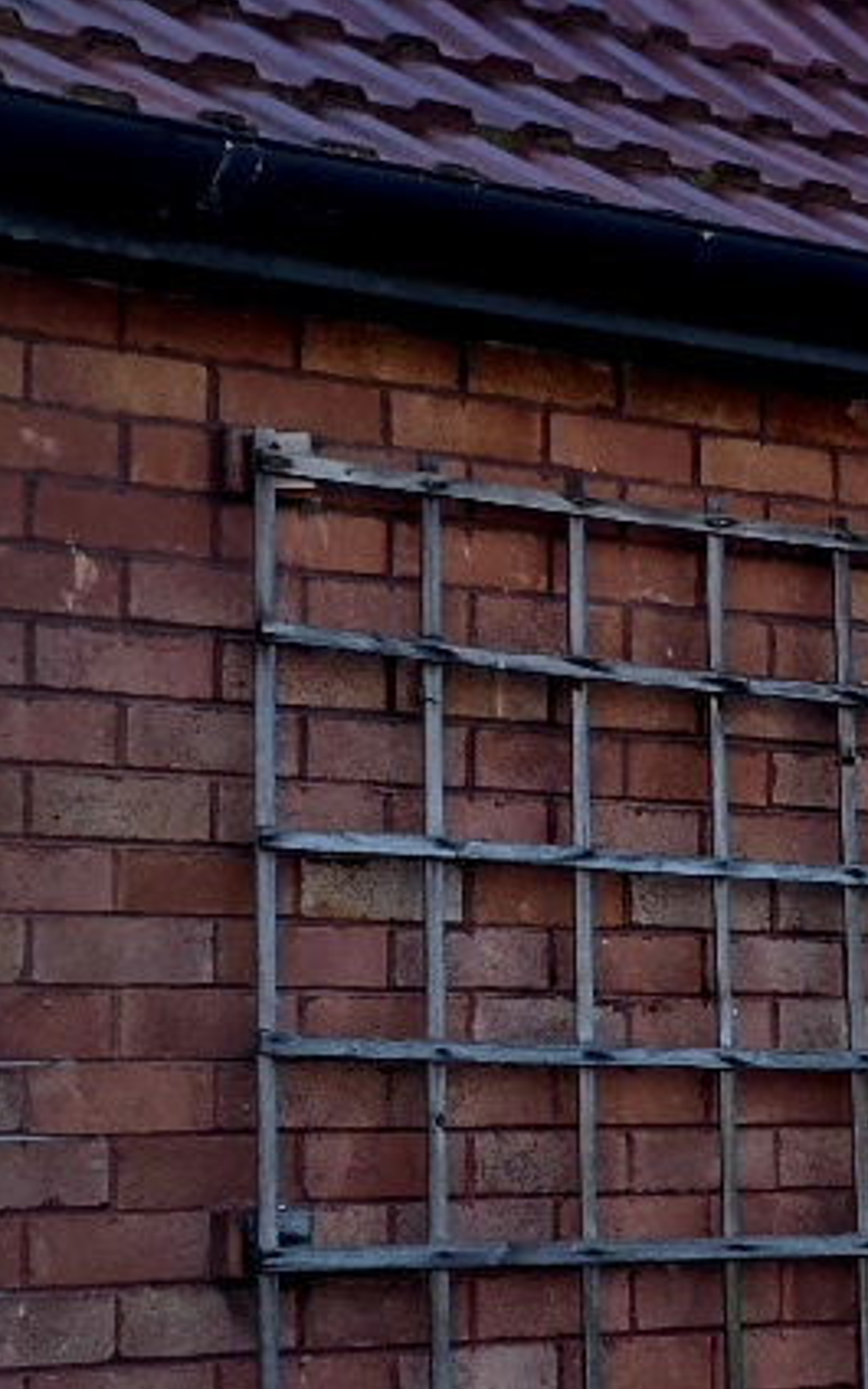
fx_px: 3482
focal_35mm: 92
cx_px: 642
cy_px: 655
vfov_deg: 22.6
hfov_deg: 14.2
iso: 80
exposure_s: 1/1667
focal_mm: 6.3
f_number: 1.7
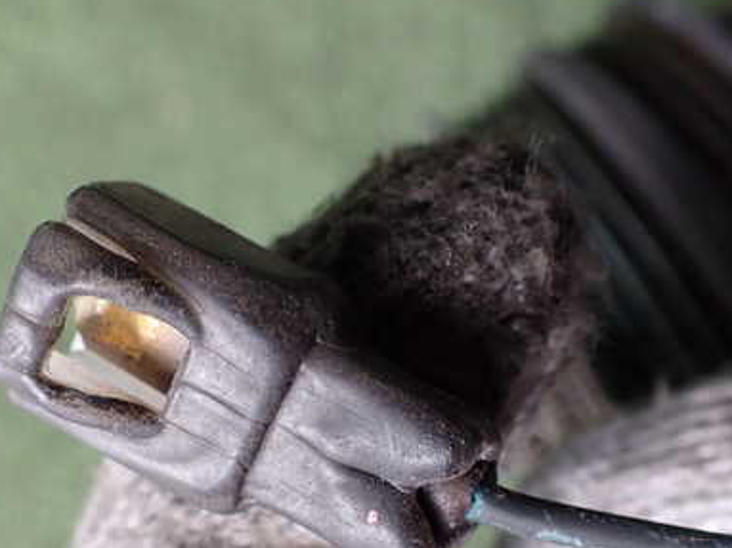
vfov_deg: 30.6
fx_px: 994
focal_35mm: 47
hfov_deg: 40.3
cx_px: 304
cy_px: 374
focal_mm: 5.4
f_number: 2.3
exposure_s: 1/125
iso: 200
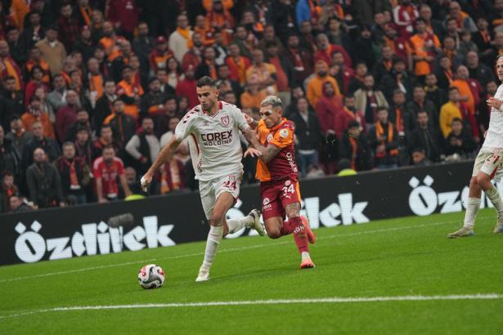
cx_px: 252
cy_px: 168
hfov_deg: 6.9
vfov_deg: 4.6
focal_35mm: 300
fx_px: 4191
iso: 2000
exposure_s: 1/2500
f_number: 2.8
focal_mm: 200
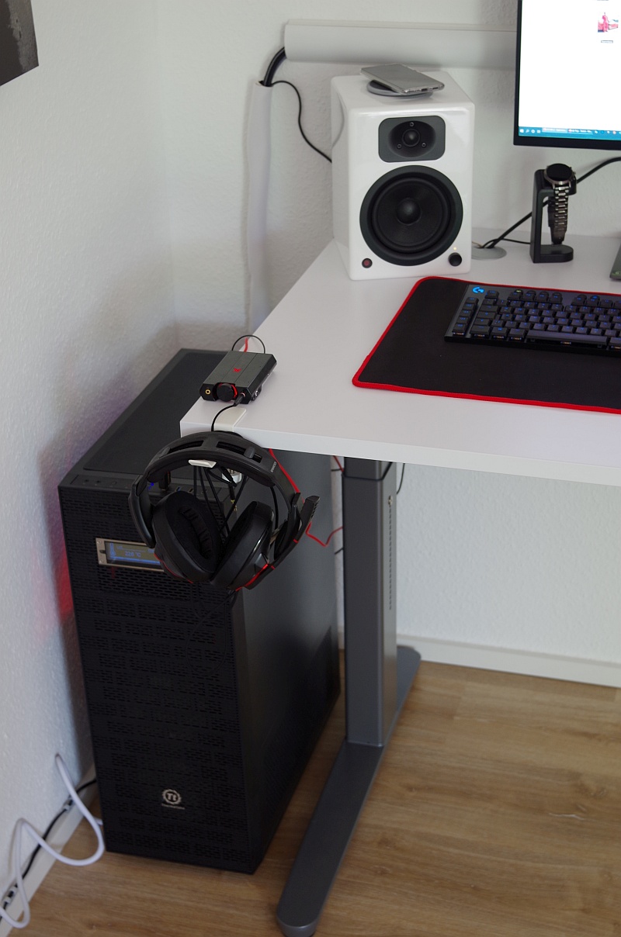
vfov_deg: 33.5
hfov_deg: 22.5
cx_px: 310
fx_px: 1560
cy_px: 468
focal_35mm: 60
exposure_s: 1/5
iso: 200
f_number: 4
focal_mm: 40
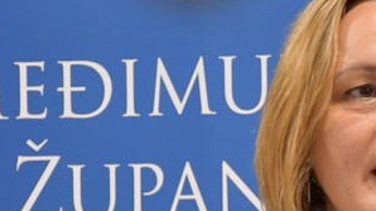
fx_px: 3556
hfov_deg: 6.0
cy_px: 236
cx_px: 442
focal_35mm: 357
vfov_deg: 3.4
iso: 4000
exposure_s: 1/125
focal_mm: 66
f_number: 5
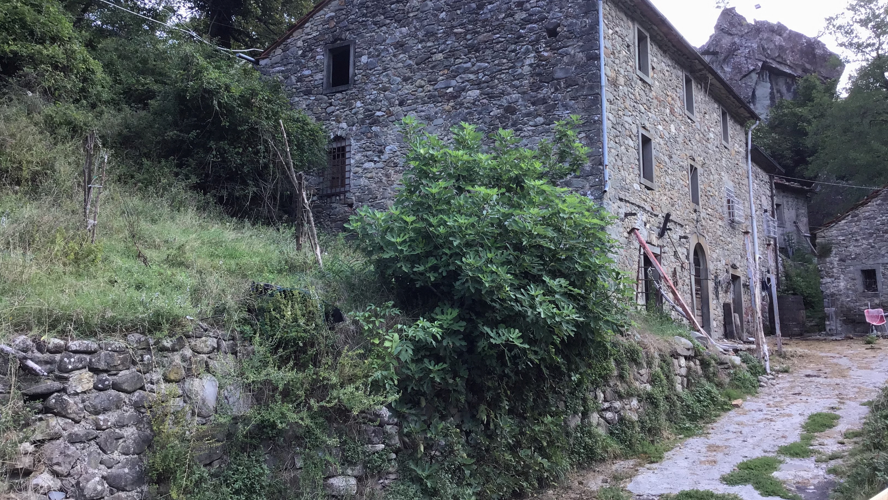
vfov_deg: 34.5
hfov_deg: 58.0
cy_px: 186
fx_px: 801
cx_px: 442
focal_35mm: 34
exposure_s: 1/100
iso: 40
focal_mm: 3.3
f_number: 2.4
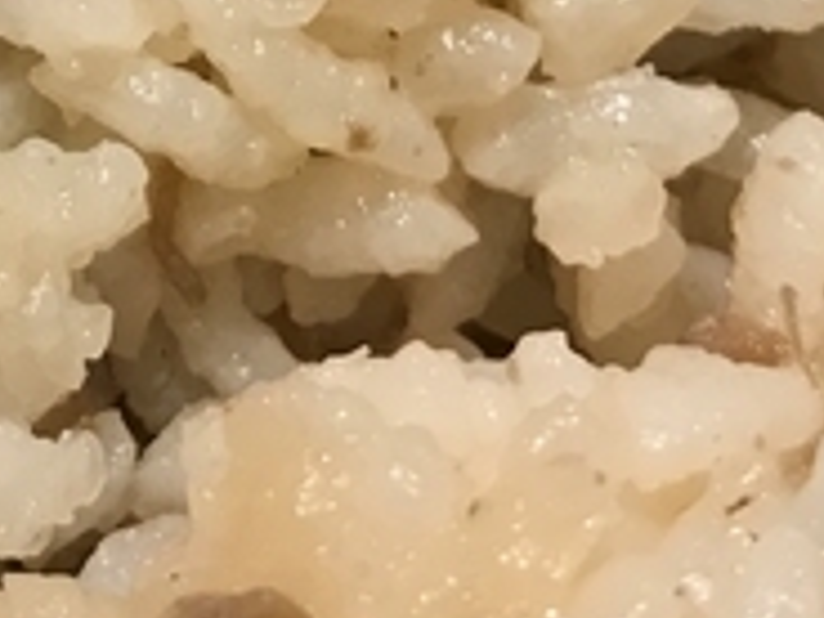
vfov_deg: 11.8
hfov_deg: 15.9
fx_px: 2904
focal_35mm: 122
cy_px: -193
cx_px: 27
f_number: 1.8
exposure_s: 1/30
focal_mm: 3.99
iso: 25
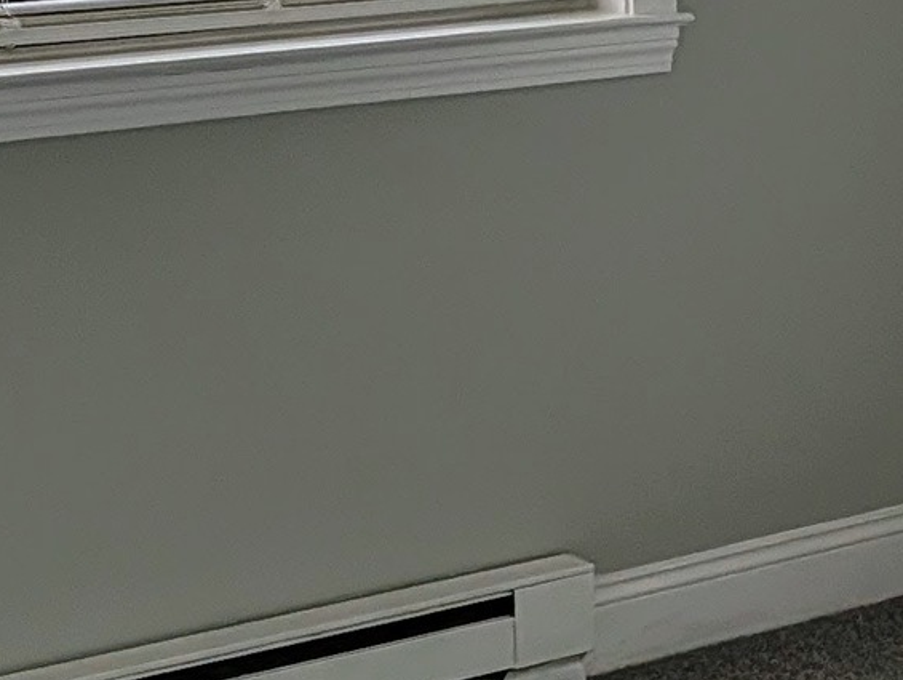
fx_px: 3395
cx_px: 1942
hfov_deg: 12.8
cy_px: 203
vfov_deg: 11.4
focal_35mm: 130
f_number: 1.68
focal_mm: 6.9
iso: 149
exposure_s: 1/120
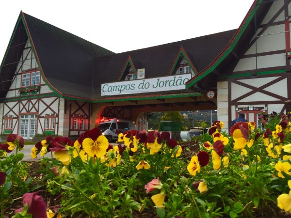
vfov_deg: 48.2
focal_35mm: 29
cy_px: 109
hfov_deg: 61.7
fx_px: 244
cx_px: 146
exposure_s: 1/60
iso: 32
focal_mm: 4.15
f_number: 2.2
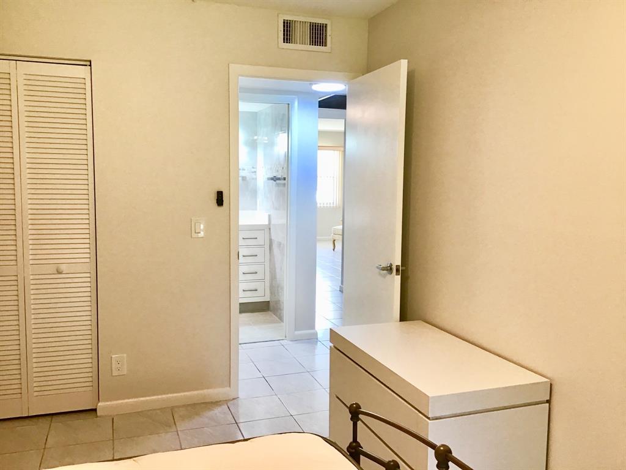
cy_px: 235
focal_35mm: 31
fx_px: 561
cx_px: 313
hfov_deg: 58.4
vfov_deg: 45.4
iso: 50
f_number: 2.4
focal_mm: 3.3
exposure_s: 1/30
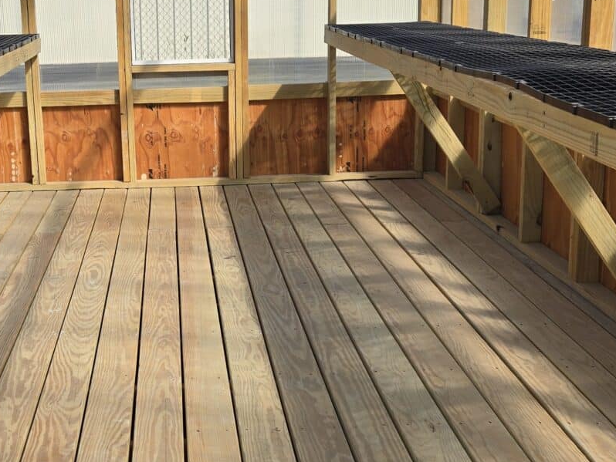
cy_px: 211
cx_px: 177
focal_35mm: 59
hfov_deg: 32.2
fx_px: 1050
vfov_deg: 24.8
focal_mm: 5.4
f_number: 1.8
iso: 25
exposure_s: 1/1468
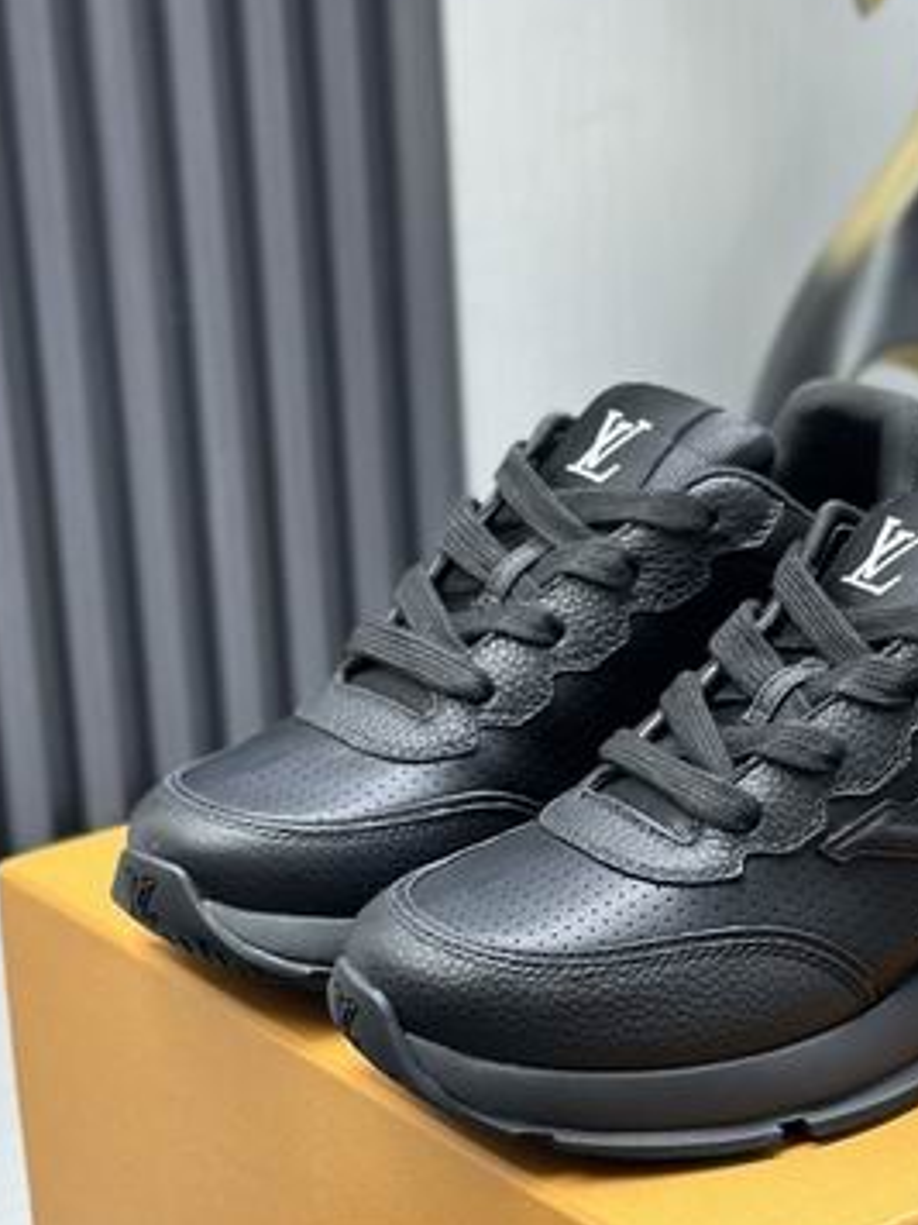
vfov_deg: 18.2
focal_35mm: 108
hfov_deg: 13.7
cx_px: 705
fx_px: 3819
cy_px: 826
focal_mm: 6.86
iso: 160
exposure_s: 1/60
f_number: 1.78
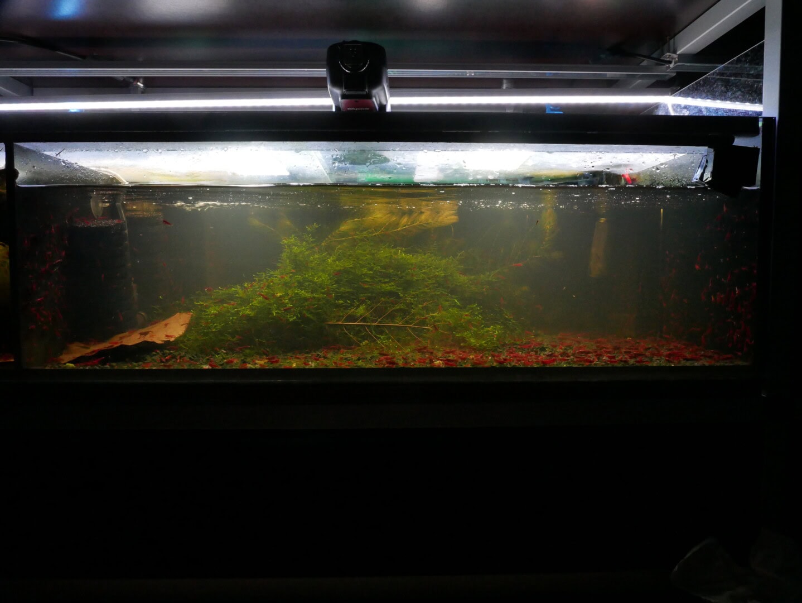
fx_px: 556
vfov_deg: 56.9
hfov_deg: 71.6
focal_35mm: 24
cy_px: 302
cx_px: 401
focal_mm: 12
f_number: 9
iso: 1600
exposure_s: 1/60
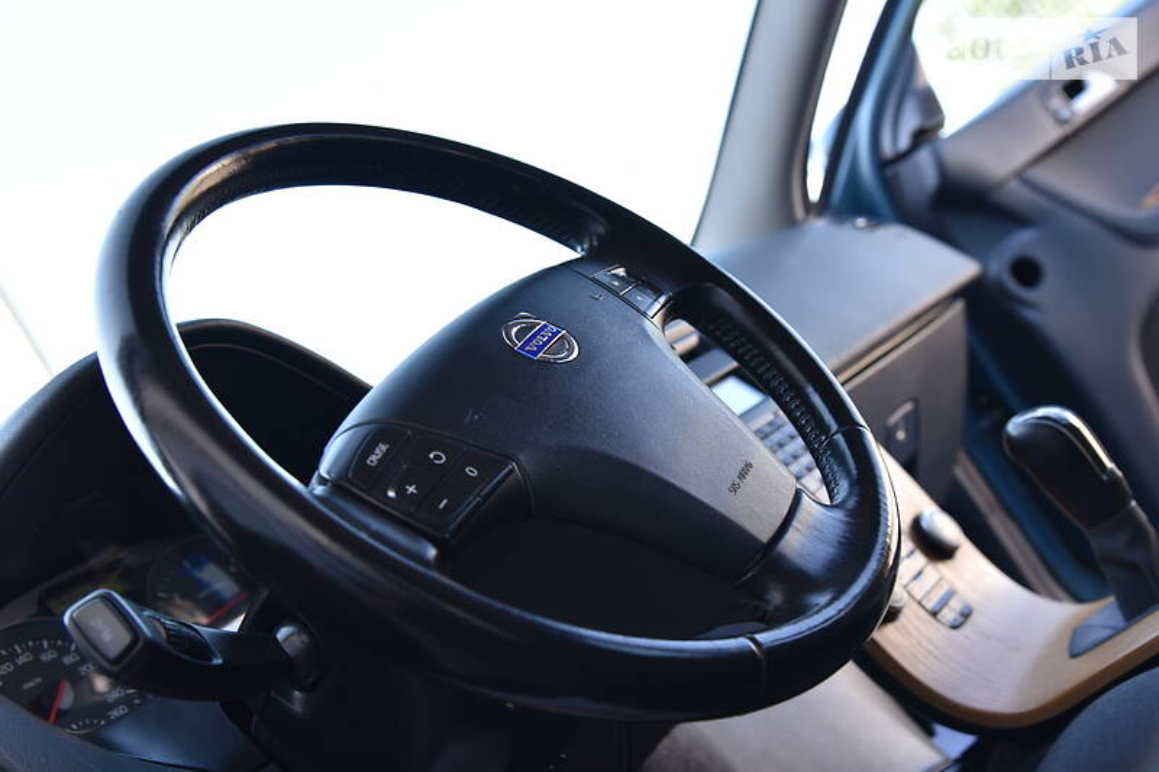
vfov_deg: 28.1
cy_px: 386
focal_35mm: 48
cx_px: 580
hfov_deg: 41.1
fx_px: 1545
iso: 400
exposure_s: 1/125
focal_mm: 48
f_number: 5.6
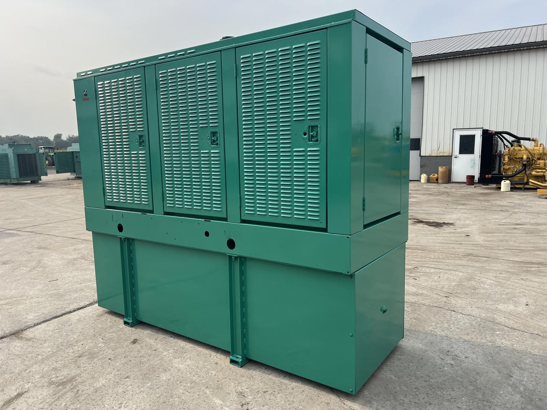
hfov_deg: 67.3
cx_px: 274
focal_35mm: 26
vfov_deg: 53.1
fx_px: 411
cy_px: 205
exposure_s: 1/2353
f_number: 1.5
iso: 50
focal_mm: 5.7
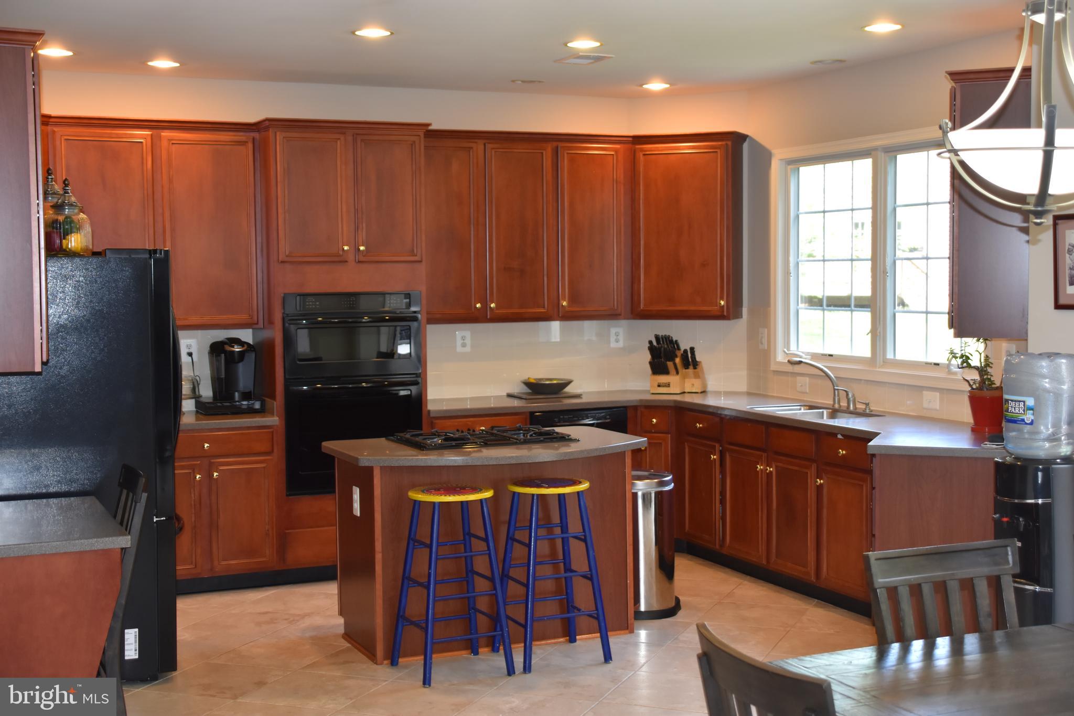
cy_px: 358
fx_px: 1432
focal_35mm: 48
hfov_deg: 41.1
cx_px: 537
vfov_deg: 28.1
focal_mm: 32
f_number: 4.2
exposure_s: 1/60
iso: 640
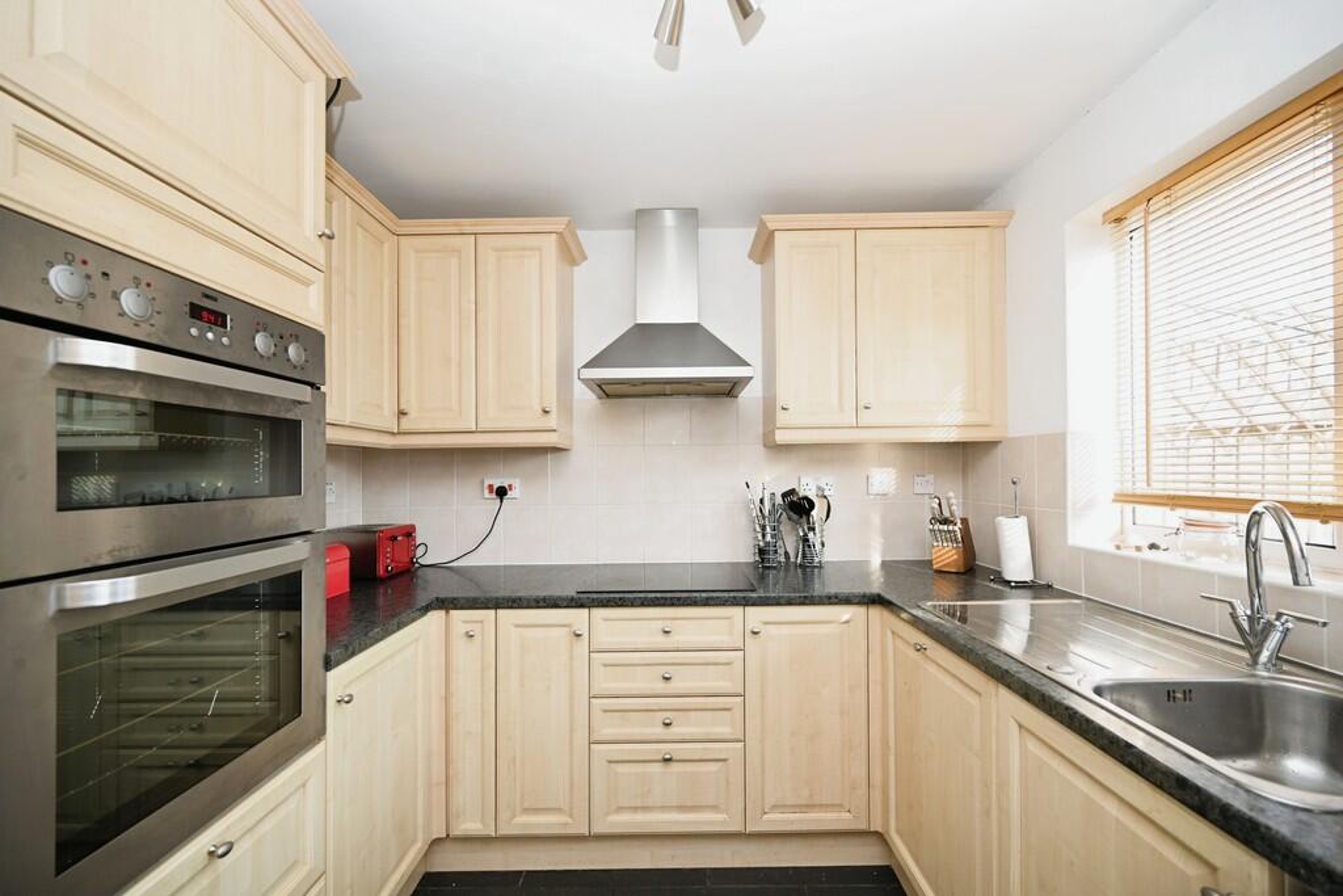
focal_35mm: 14
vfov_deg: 81.2
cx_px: 672
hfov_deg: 104.2
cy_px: 448
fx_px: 522
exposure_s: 1/60
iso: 160
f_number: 4
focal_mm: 14
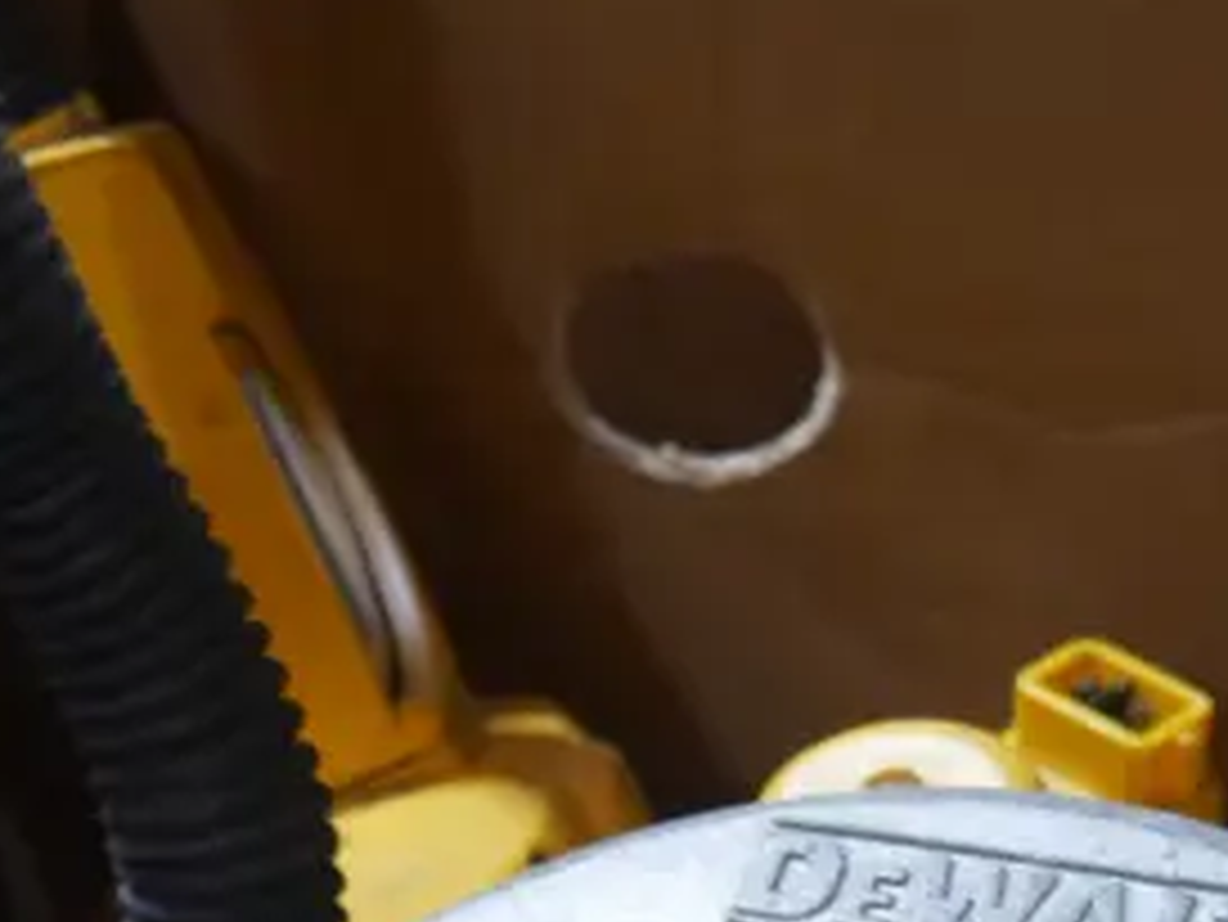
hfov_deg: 11.7
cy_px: 1343
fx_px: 5856
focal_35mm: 165
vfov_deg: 8.8
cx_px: 1466
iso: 640
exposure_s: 1/60
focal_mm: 22
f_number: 4.7
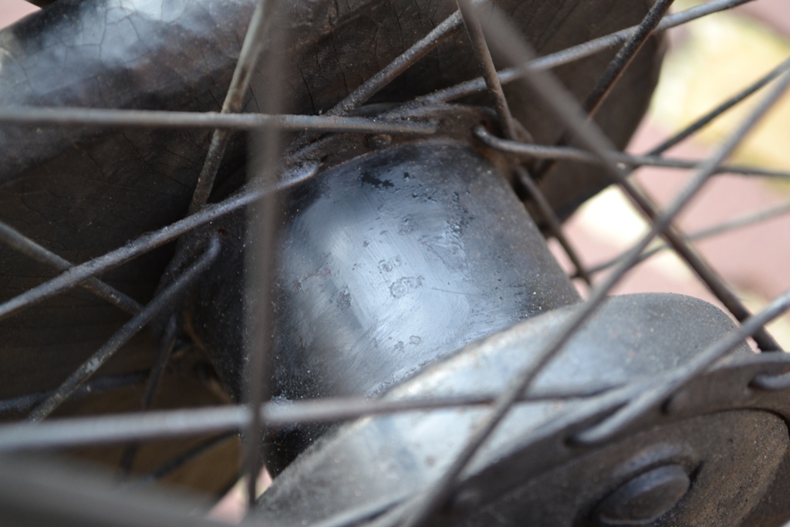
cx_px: 395
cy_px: 264
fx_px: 1811
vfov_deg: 16.6
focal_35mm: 82
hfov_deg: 24.6
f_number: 5.6
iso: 400
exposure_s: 1/20
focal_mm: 55
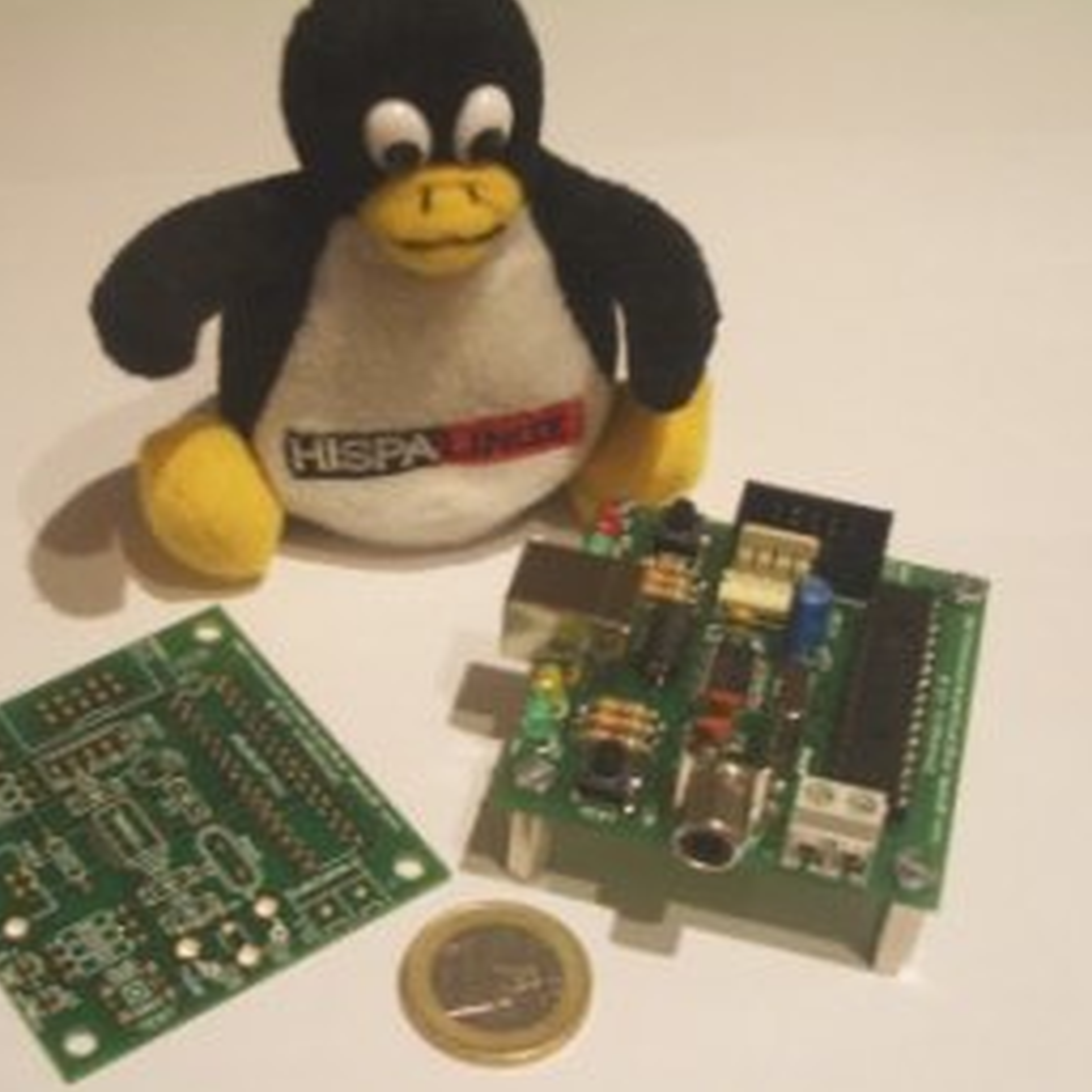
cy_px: 550
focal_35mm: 59
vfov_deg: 29.1
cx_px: 421
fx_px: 2106
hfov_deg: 29.0
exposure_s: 1/13
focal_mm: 8.2
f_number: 3.1
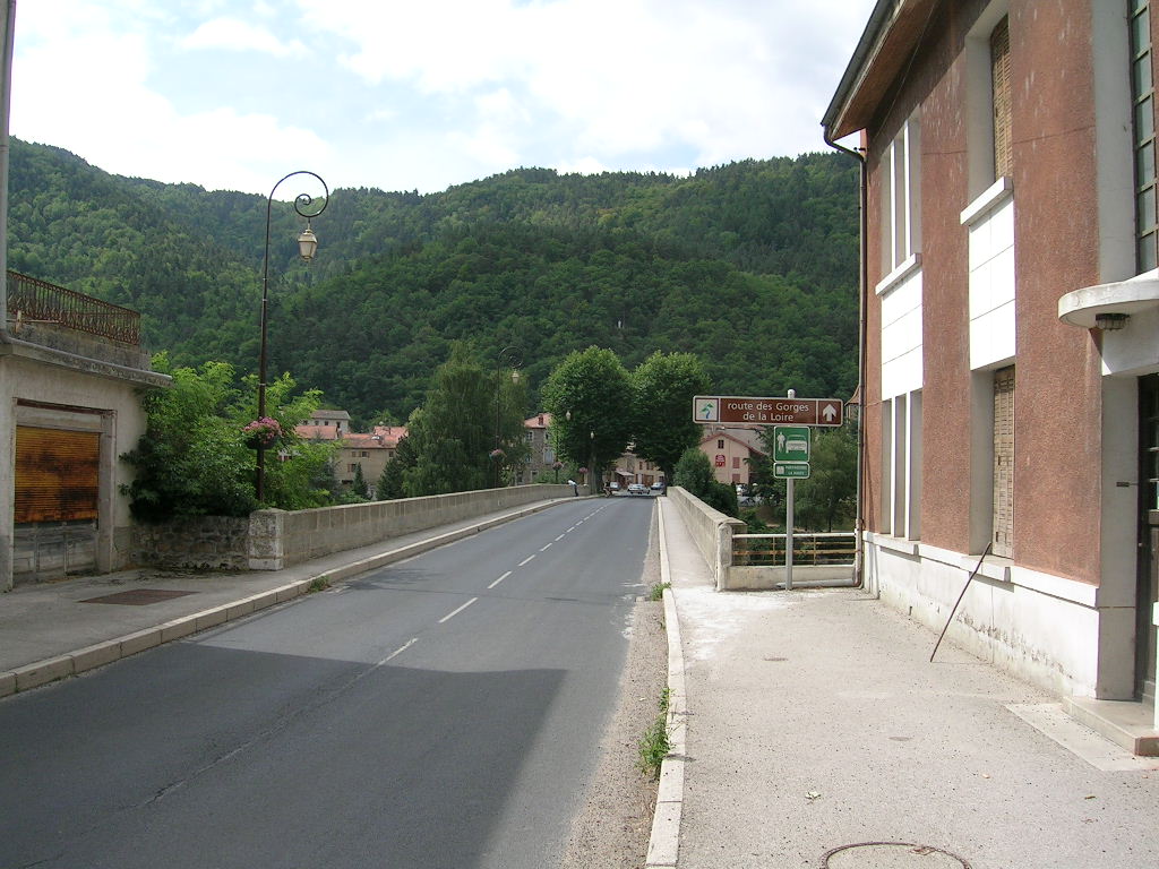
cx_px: 580
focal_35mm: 35
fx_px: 1172
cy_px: 434
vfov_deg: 40.7
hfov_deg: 52.6
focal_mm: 5.4
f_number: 4.8
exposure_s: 1/355
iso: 50
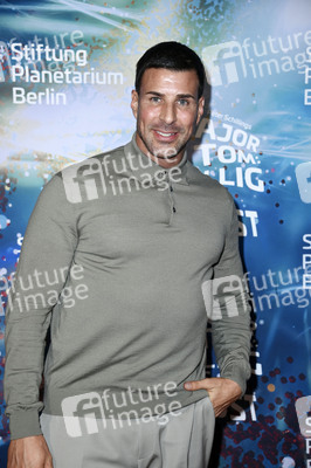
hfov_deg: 16.6
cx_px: 156
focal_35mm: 82
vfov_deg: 24.8
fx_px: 1064
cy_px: 234
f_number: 5.6
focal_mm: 82
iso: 500
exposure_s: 1/160
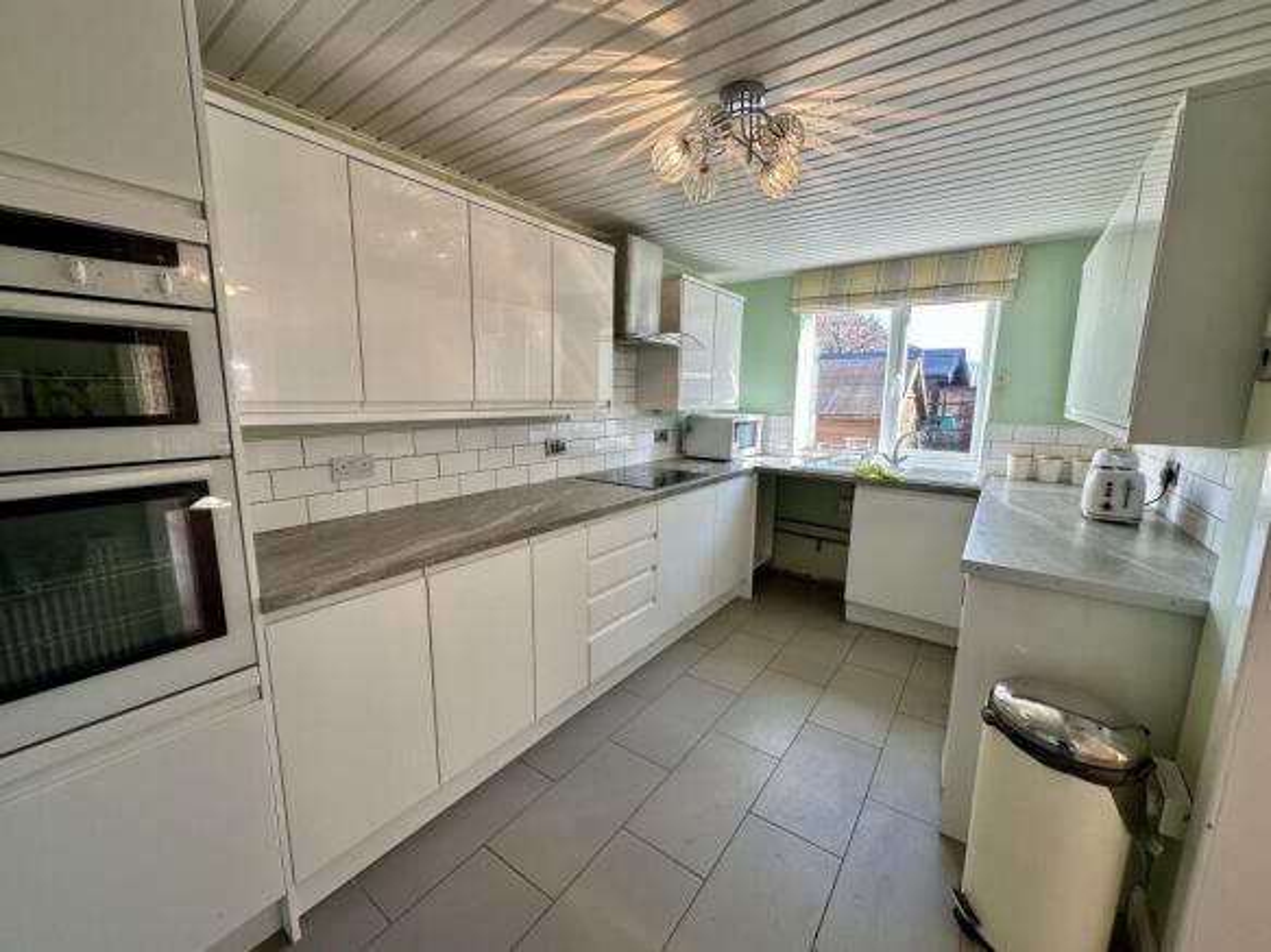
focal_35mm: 14
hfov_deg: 102.1
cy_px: 476
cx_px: 636
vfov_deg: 85.7
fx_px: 514
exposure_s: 1/100
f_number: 2.2
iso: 50
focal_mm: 2.22
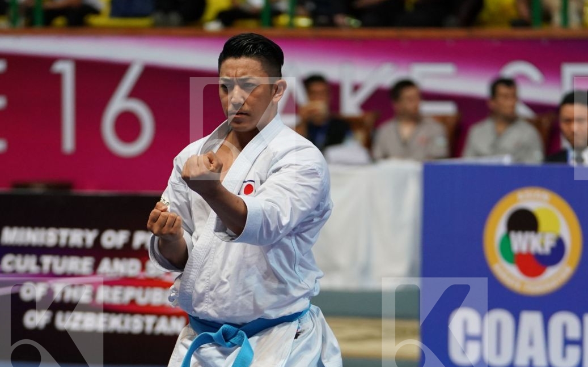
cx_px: 243
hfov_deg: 9.1
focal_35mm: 230
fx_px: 3686
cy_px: 329
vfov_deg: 5.7
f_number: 2.8
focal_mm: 130
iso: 2000
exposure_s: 1/500
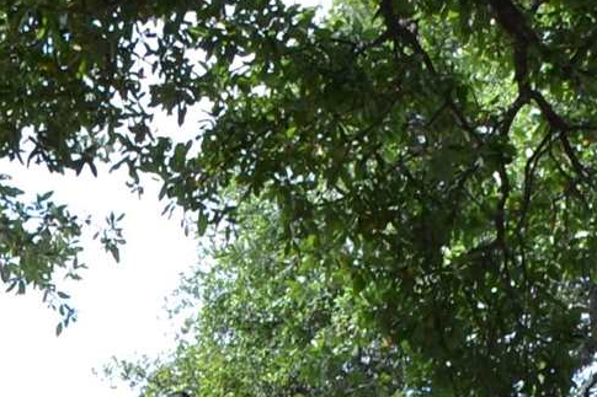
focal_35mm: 228
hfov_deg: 9.0
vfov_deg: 5.6
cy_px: 1213
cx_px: 235
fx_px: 3780
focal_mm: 24
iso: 100
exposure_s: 1/125
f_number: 5.6
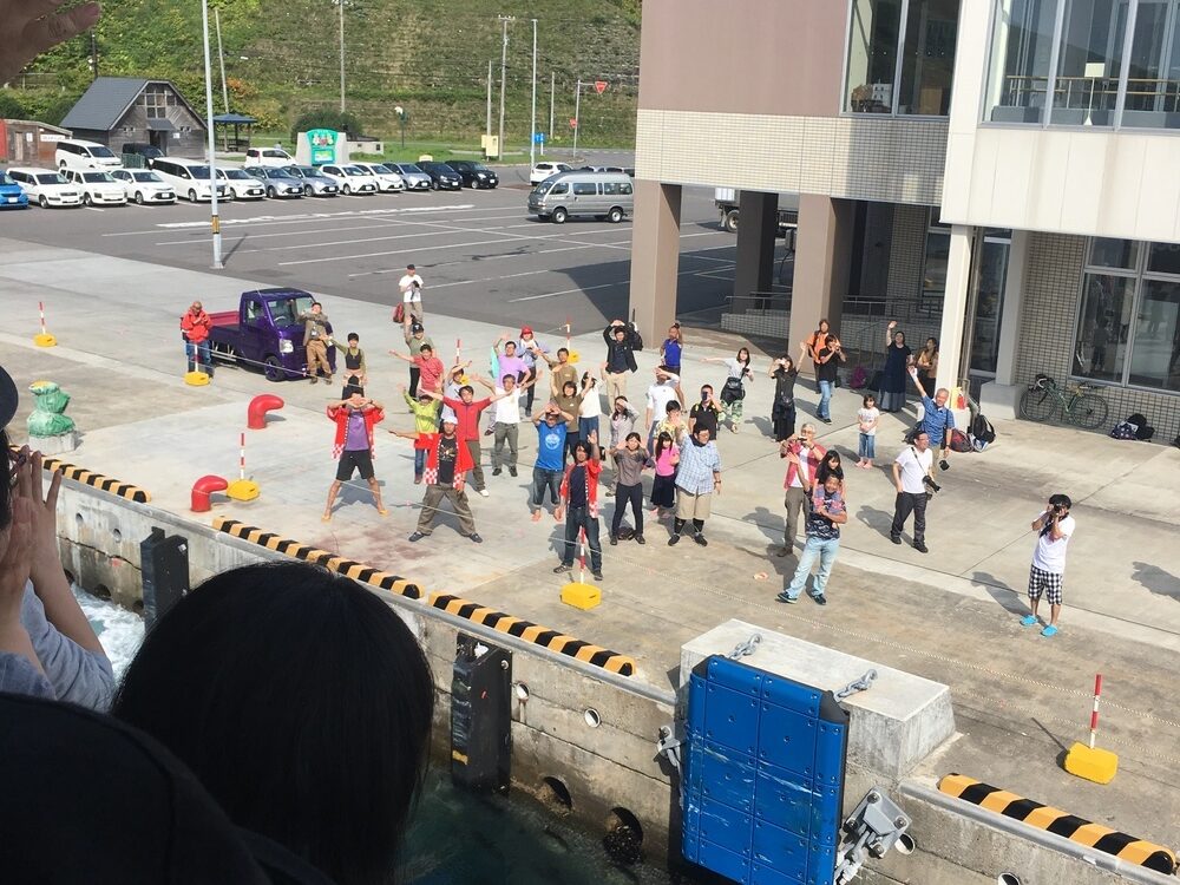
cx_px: 590
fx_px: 989
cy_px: 442
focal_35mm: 29
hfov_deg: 61.7
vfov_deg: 48.2
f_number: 2.2
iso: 25
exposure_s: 1/1202
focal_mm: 4.15
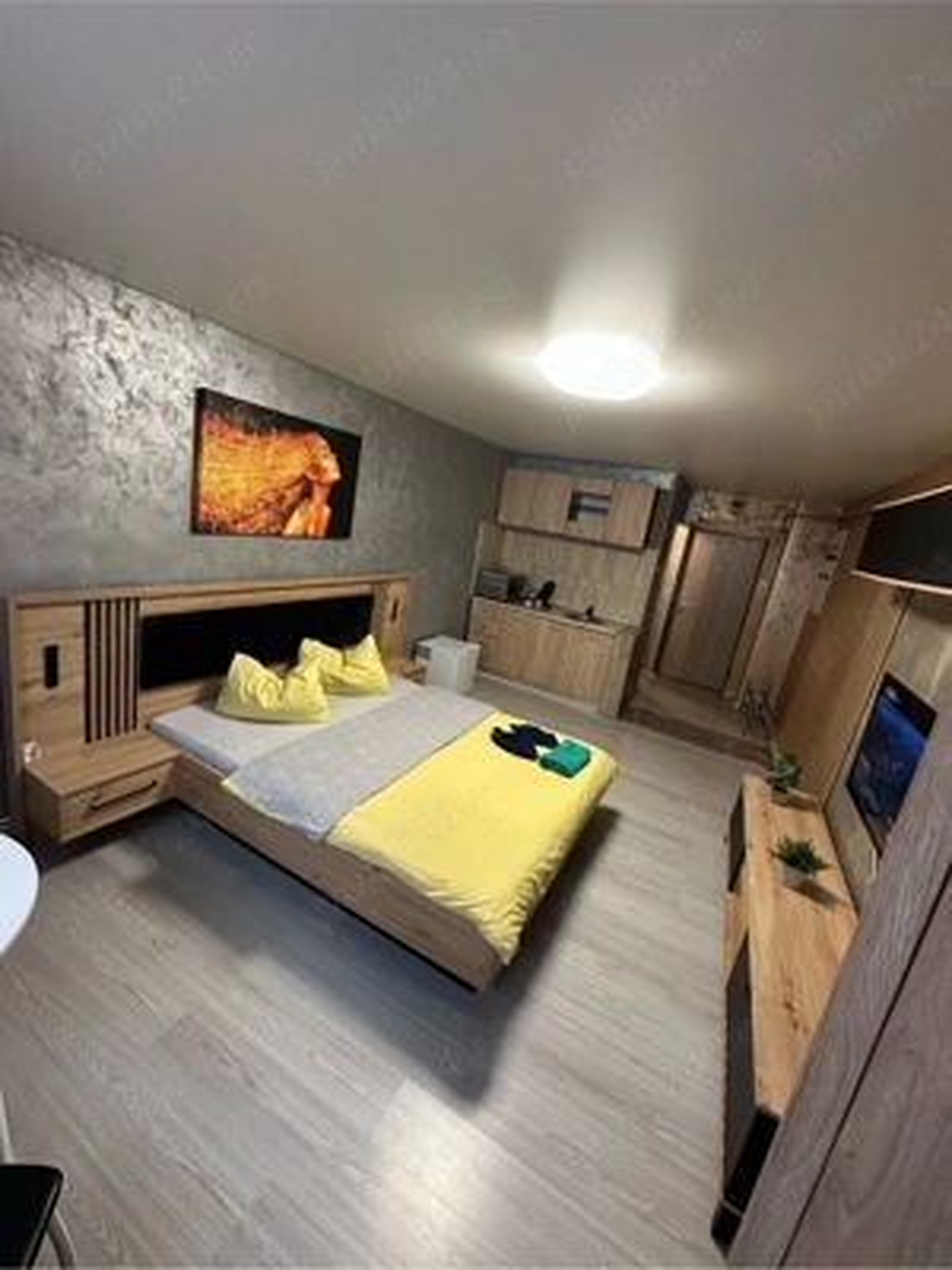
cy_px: 635
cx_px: 476
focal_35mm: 14
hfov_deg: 85.7
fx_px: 513
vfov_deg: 102.1
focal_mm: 2.22
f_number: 2.2
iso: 320
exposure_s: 1/66
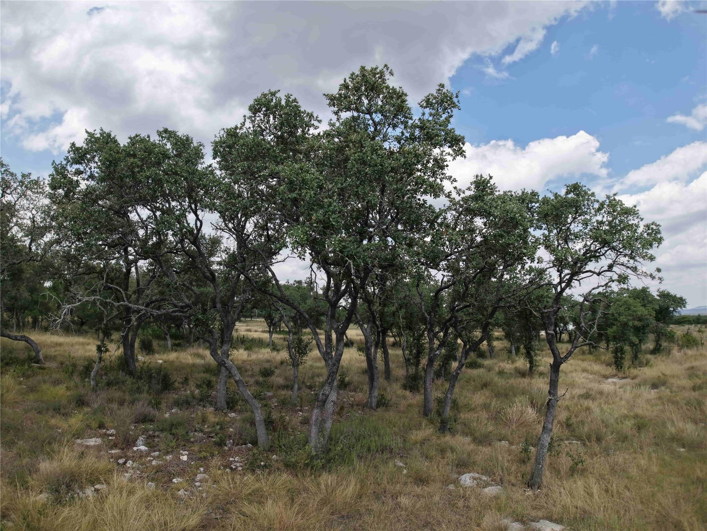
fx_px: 490
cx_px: 354
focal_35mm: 24
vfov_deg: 56.8
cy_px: 266
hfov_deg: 71.6
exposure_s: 1/3200
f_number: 1.8
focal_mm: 6.48
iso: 210
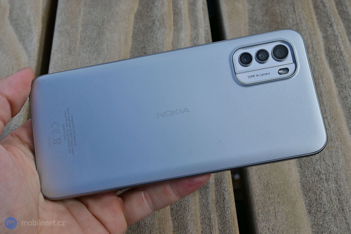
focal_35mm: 40
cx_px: 176
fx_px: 388
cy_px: 117
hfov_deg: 48.7
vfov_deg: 33.6
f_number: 10
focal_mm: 26.5
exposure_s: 1/400
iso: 100
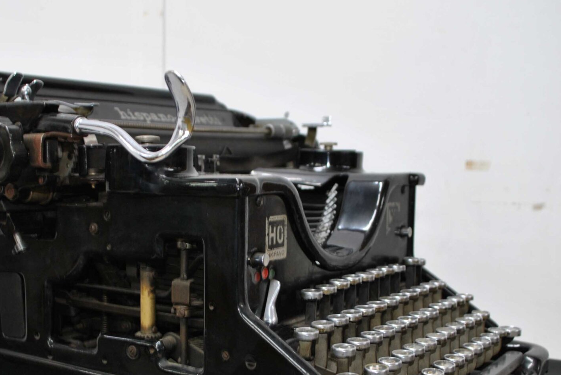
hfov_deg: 40.3
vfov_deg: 27.5
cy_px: 236
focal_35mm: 49
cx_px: 263
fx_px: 764
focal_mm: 18
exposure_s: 1/10
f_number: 3.5
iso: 200
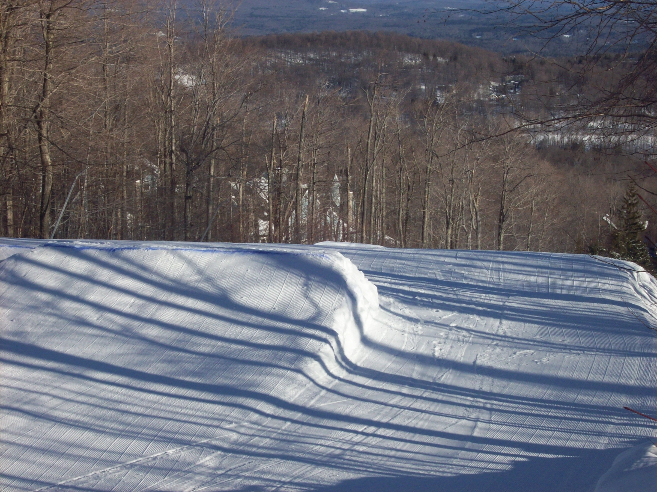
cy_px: 246
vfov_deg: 17.0
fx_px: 1651
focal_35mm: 87
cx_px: 328
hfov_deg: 22.5
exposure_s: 1/342
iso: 80
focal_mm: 14.3
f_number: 7.6
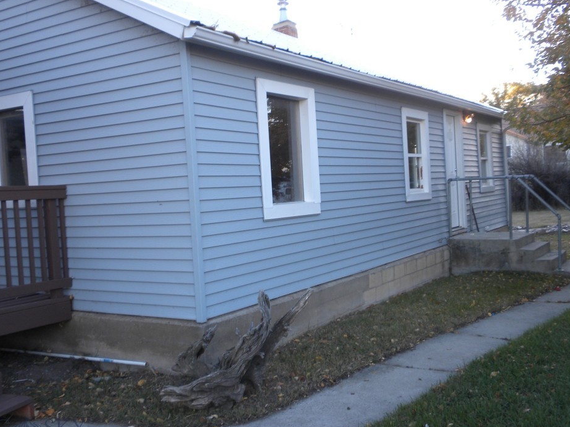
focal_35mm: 41
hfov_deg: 45.8
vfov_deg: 35.1
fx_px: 675
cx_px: 282
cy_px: 218
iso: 64
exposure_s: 1/56.5
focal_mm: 6.6
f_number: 3.5
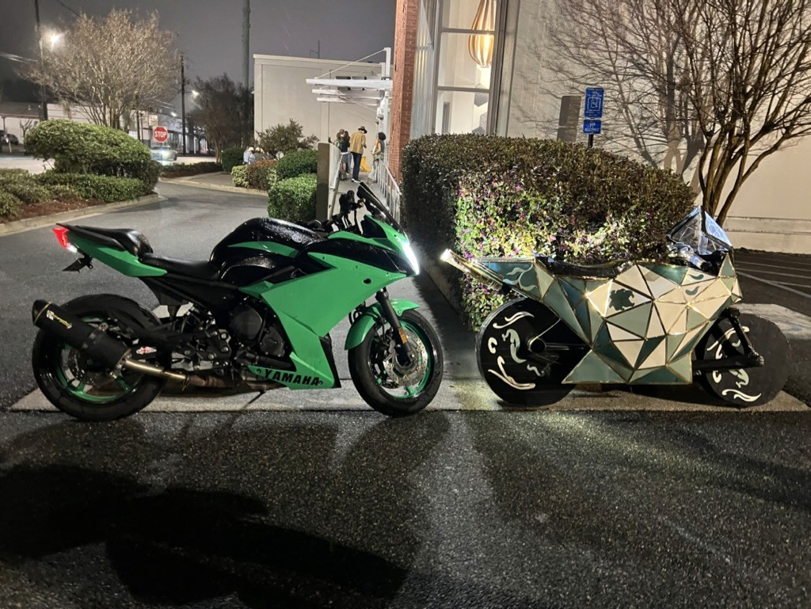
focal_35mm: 26
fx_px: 609
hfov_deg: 67.3
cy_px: 304
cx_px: 406
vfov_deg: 53.1
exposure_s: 1/30
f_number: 1.5
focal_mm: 5.7
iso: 500
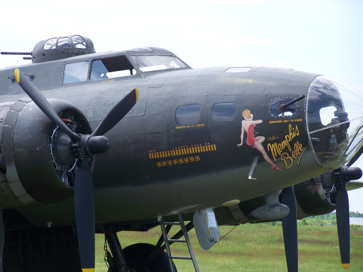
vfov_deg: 9.3
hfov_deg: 12.4
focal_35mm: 159
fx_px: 1667
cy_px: 136
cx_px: 182
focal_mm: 26.4
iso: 64
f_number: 3.3
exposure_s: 1/400
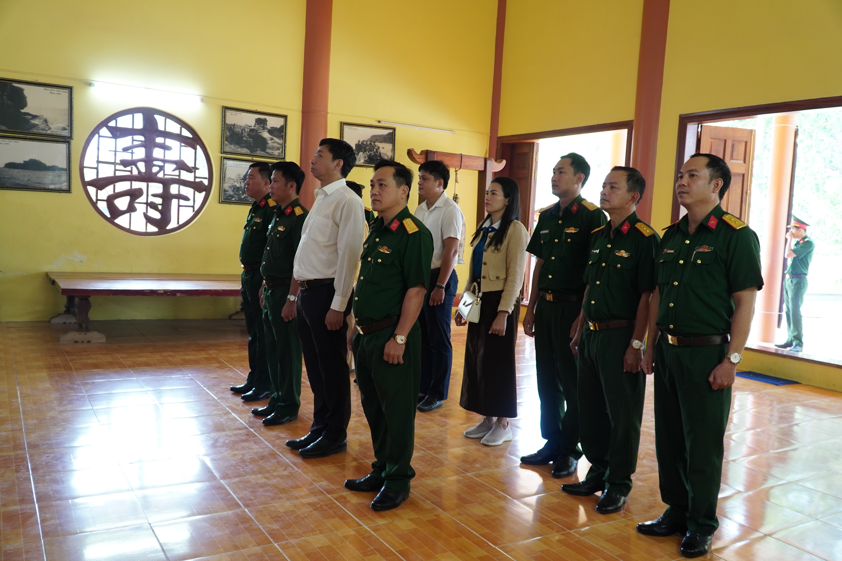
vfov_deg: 45.7
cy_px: 280
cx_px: 421
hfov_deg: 64.6
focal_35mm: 28
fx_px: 667
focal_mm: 19
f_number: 4
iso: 640
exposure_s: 1/30
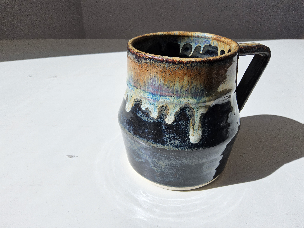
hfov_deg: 73.9
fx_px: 202
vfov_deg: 58.9
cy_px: 114
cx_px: 152
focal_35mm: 23
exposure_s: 1/151
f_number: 2
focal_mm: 3.08
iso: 32
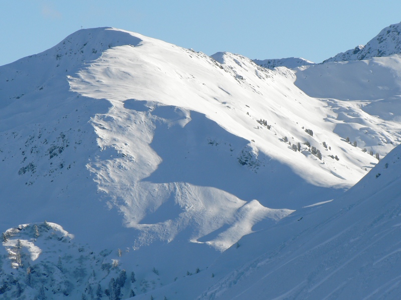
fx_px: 3325
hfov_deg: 6.9
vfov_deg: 5.2
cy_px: 150
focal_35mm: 287
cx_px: 200
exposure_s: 1/500
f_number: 5.6
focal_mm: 47.8
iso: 80
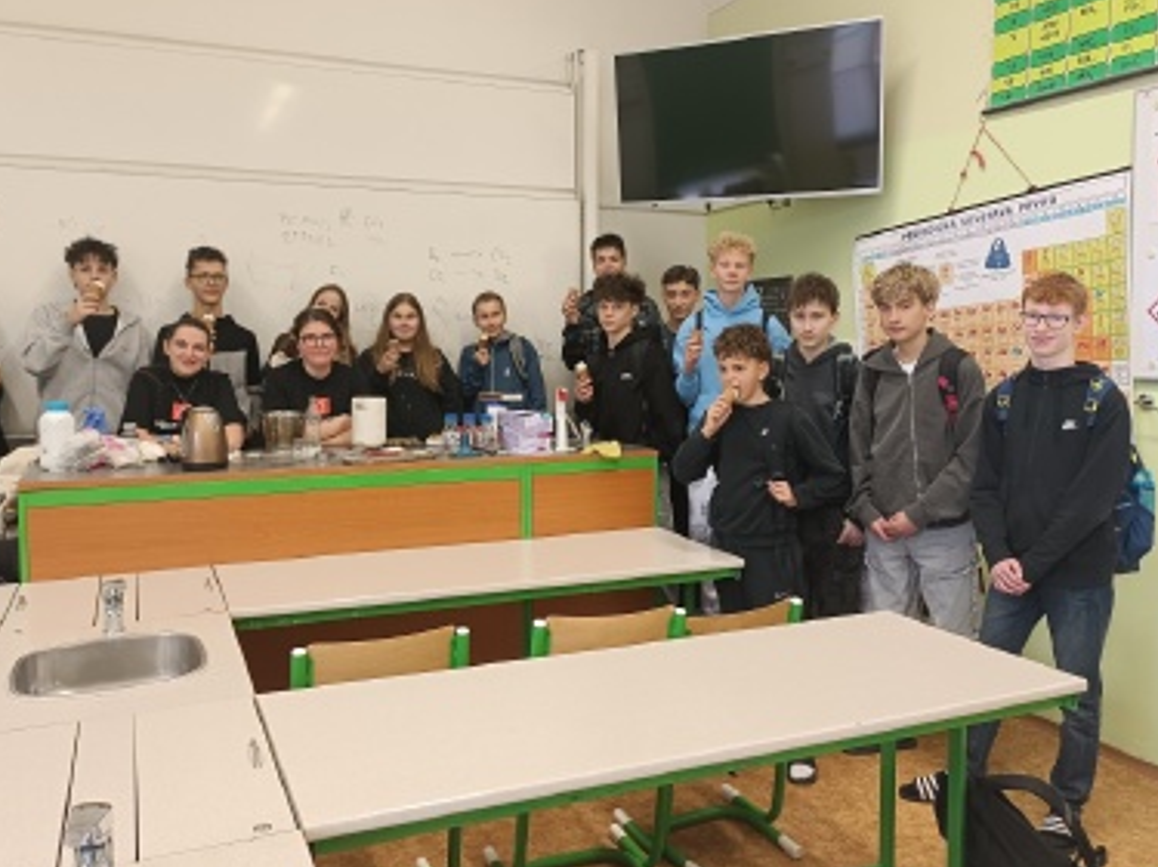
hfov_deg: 63.4
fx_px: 936
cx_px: 531
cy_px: 406
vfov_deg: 49.7
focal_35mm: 28
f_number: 1.79
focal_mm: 4.74
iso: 741
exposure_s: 1/50
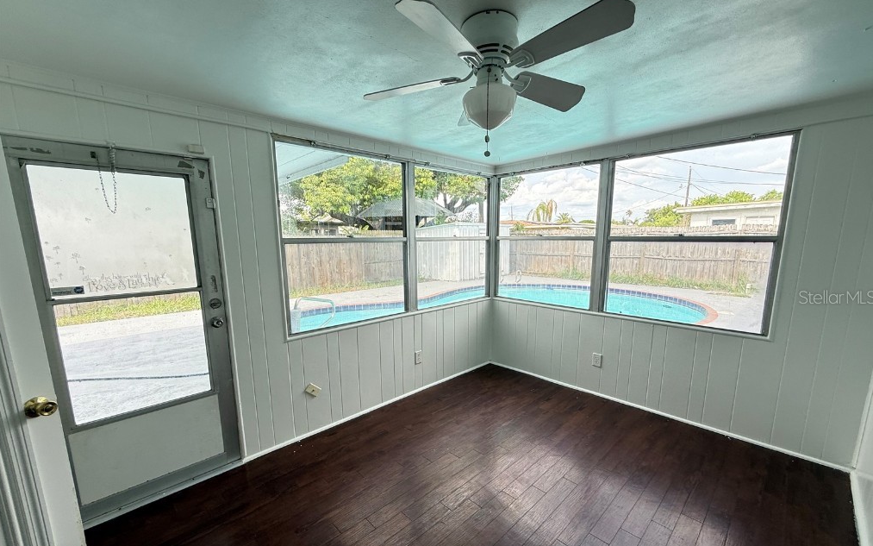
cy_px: 297
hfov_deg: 101.5
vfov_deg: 74.6
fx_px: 357
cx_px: 439
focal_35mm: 15
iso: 64
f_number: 2.2
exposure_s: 1/162
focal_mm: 2.22
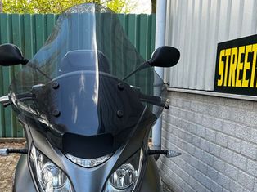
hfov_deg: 35.9
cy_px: 190
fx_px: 393
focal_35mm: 53
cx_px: 91
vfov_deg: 26.1
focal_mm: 5.1
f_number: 1.6
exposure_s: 1/122
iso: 40
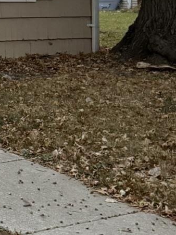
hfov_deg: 12.6
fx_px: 739
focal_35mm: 109
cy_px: -72
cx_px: -116
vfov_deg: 17.0
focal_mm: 6.76
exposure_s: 1/60
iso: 500
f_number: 1.78
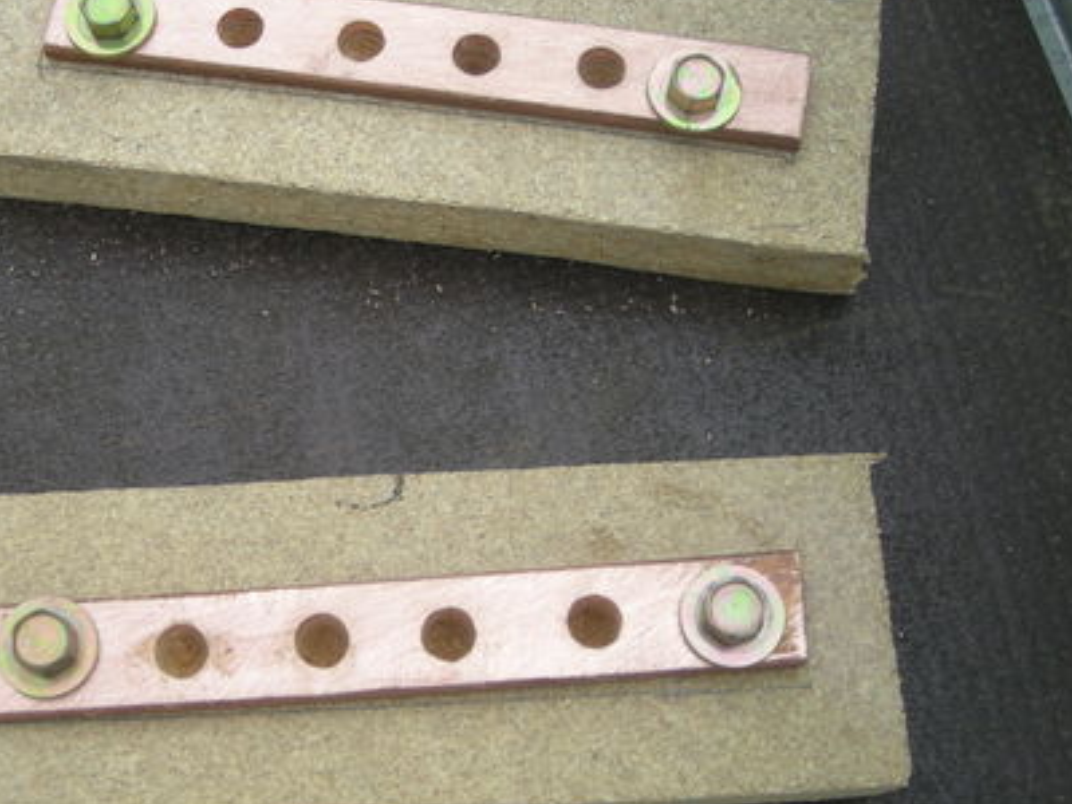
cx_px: 356
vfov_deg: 26.1
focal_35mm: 56
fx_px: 1734
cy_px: 346
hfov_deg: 34.0
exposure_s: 1/287
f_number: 2.8
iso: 50
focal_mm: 5.7
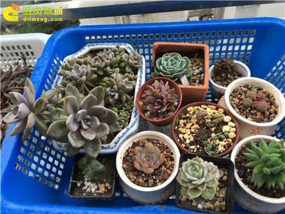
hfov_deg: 61.7
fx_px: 239
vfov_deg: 48.2
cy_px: 107
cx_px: 142
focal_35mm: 29
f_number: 2.2
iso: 32
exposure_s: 1/50
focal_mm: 4.15
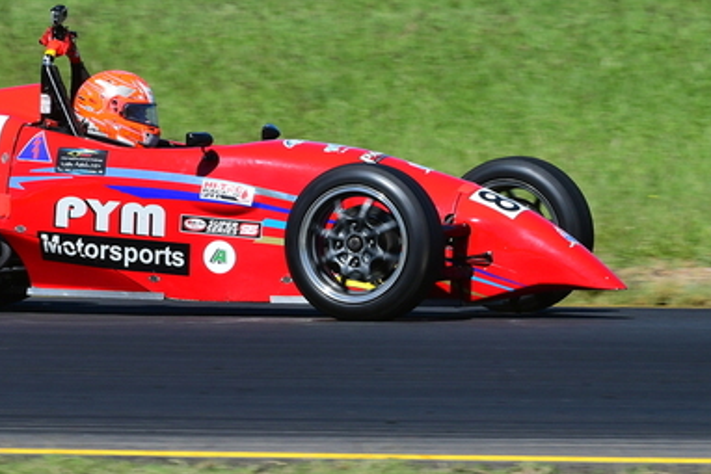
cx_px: 229
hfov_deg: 3.3
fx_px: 12407
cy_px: 44
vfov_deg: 2.2
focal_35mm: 628
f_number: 11
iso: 400
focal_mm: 200
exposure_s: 1/640
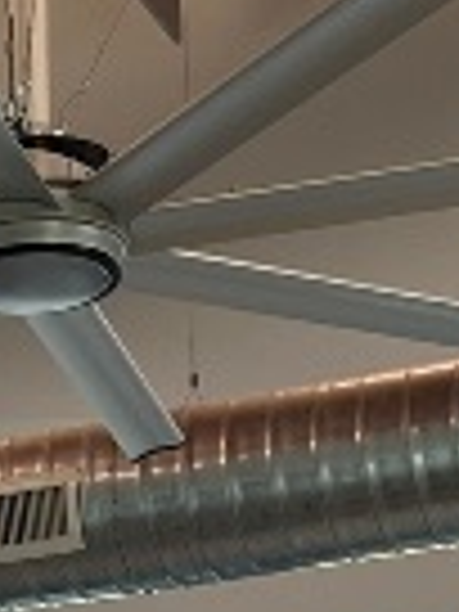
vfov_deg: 11.9
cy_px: 1251
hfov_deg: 9.7
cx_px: -274
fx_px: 2599
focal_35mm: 147
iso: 50
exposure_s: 1/163
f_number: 1.5
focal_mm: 5.7
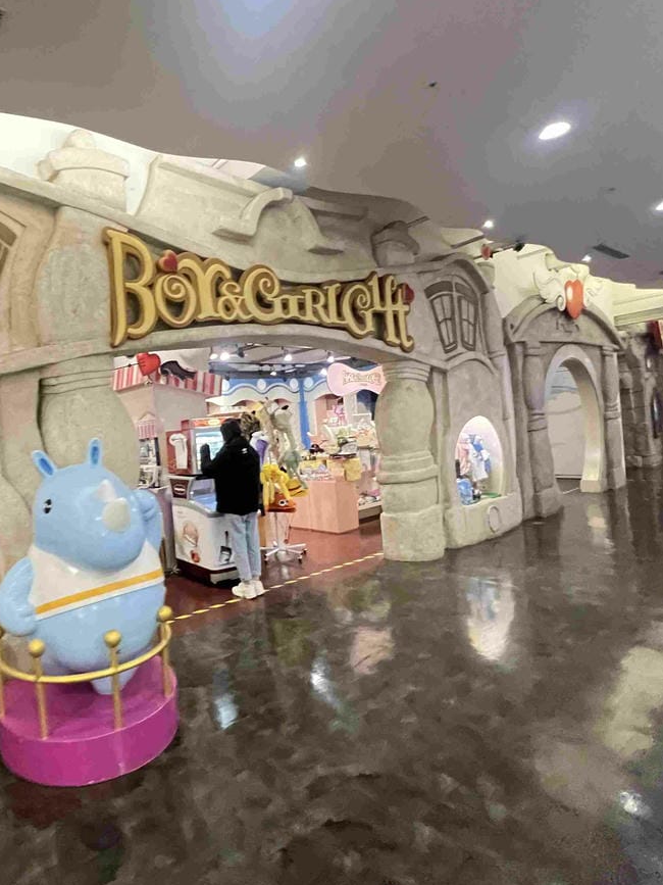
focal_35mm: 18
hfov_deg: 66.5
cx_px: 155
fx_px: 460
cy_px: 442
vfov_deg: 87.8
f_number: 1.8
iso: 800
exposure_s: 1/60
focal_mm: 1.57
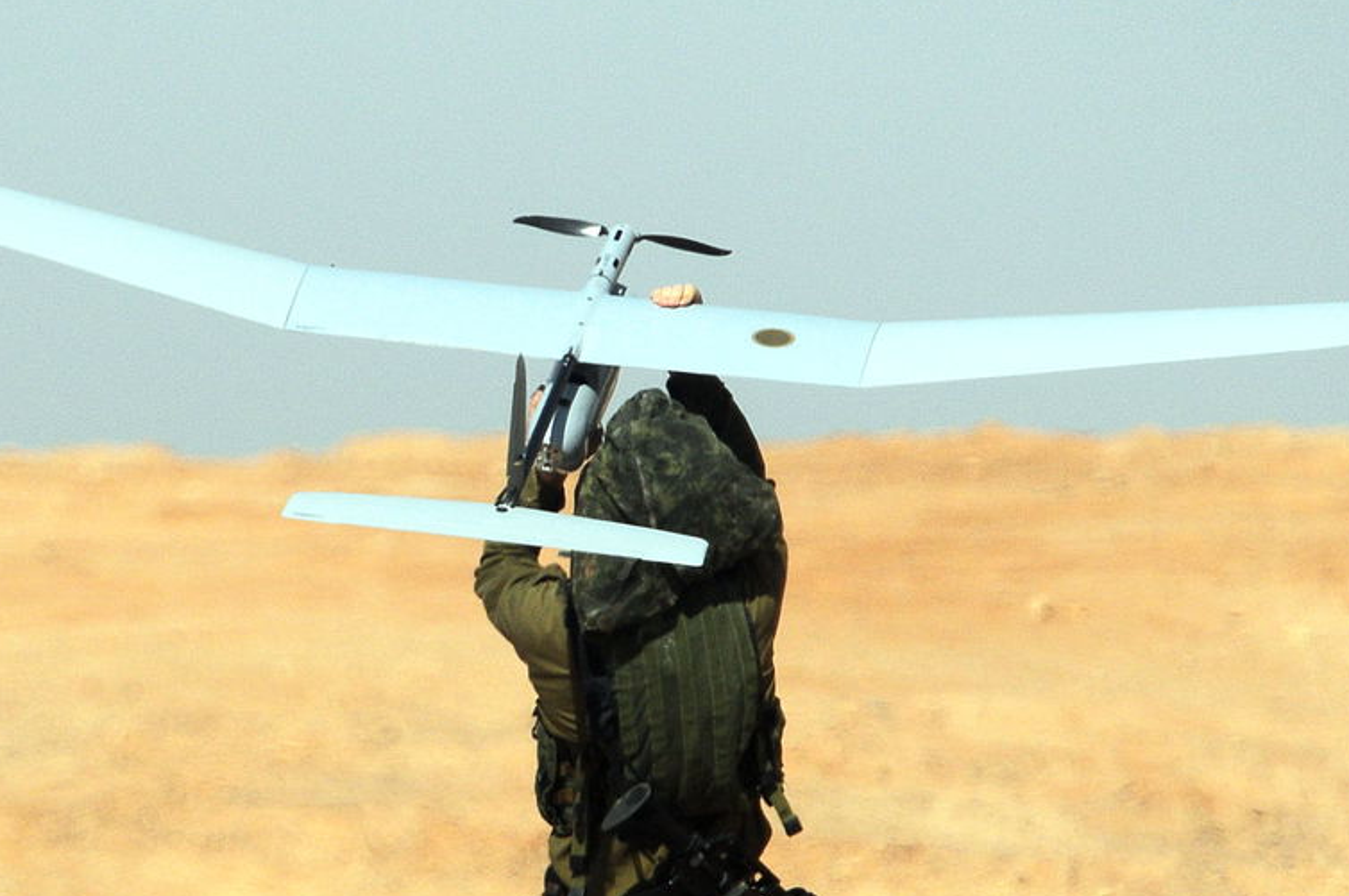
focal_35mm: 835
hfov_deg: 2.5
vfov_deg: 1.6
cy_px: 607
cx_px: 279
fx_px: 31255
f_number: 5.6
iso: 320
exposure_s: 1/5000
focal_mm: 300
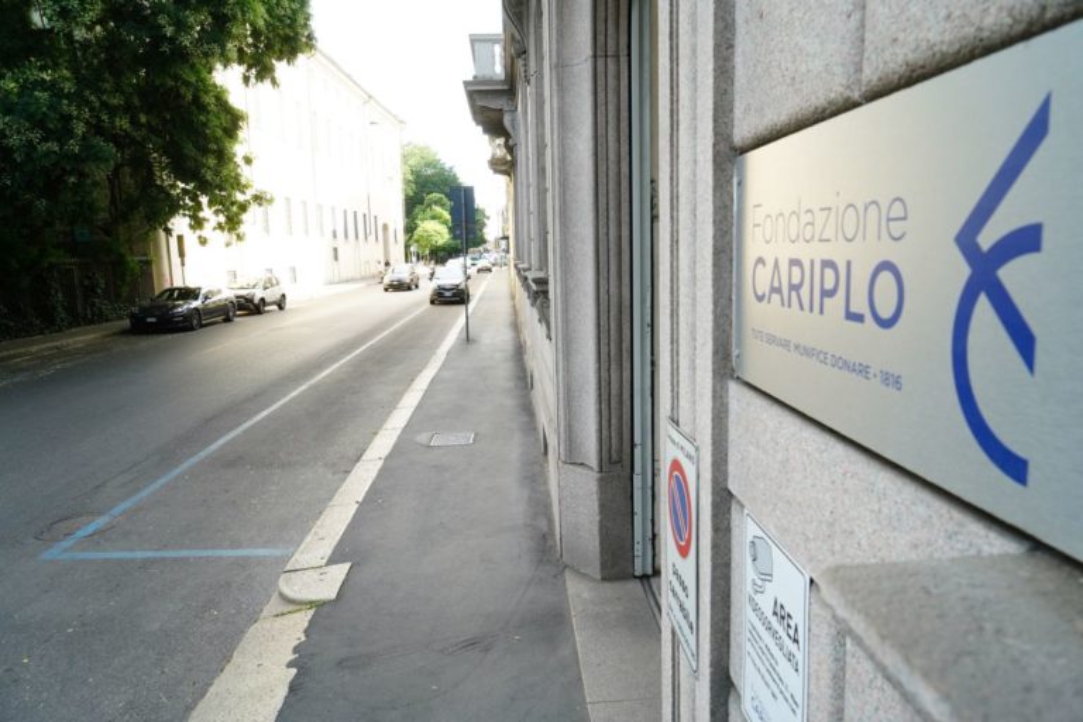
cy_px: 361
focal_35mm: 24
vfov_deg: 53.1
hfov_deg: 73.7
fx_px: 722
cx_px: 542
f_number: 7.1
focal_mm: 24
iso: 800
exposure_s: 1/250
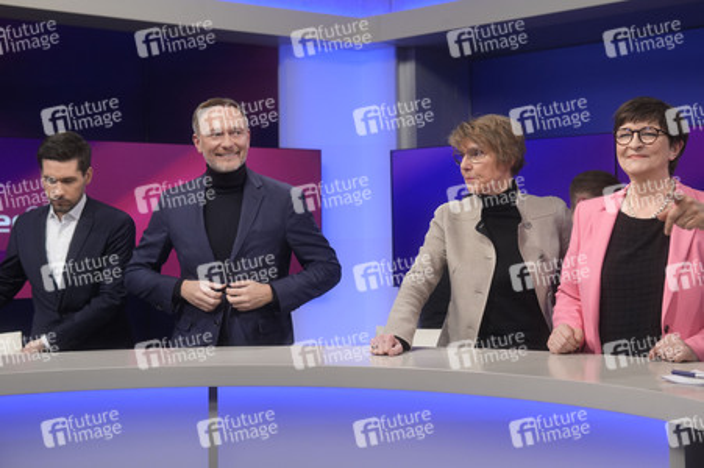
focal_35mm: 45
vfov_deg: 29.8
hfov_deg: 43.6
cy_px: 234
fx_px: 879
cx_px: 352
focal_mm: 30
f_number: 2.2
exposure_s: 1/250
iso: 640
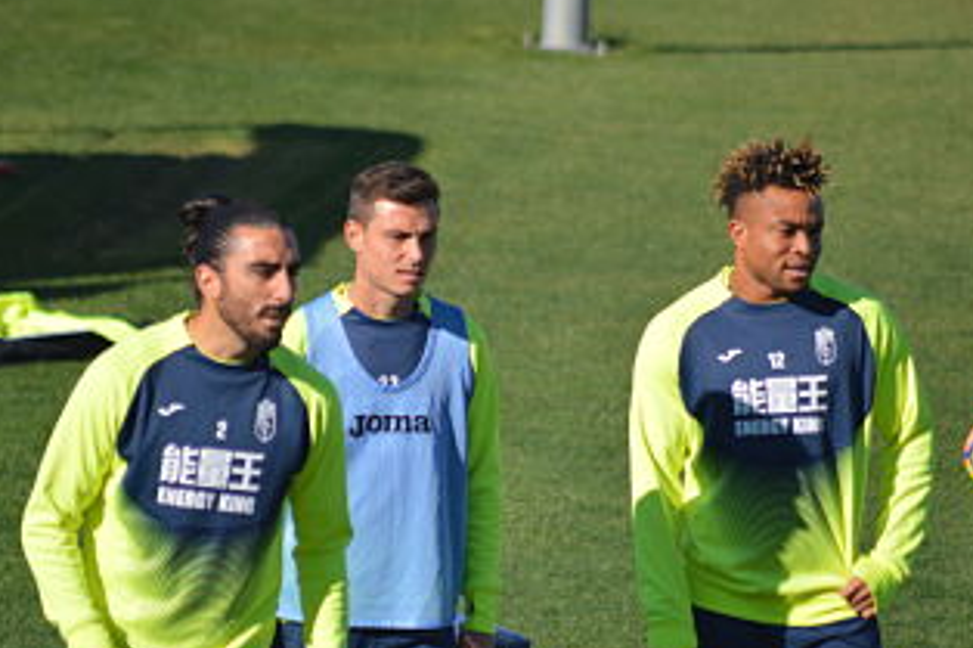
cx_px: 499
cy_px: 363
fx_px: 15505
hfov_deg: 3.6
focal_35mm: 574
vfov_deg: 2.4
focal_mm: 300
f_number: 6.3
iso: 400
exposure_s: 1/1600
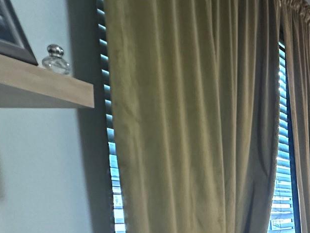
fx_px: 412
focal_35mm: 46
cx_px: 443
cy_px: 239
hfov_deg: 29.2
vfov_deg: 29.2
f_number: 2.2
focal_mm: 2.22
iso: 1000
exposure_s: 1/60
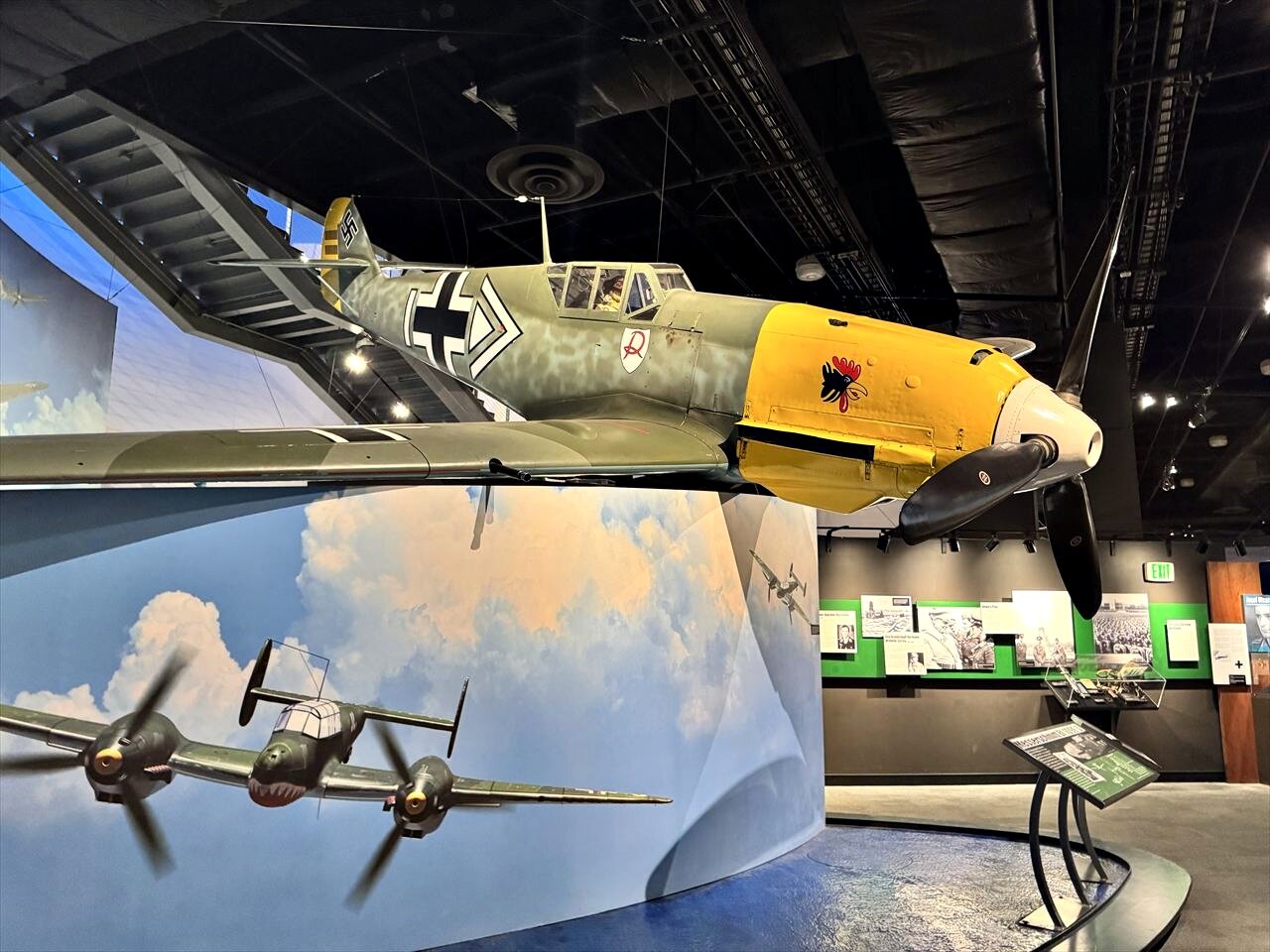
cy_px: 476
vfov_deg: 56.8
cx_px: 635
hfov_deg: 71.6
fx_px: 881
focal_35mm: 24
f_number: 1.8
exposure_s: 1/60
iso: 400
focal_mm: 6.8
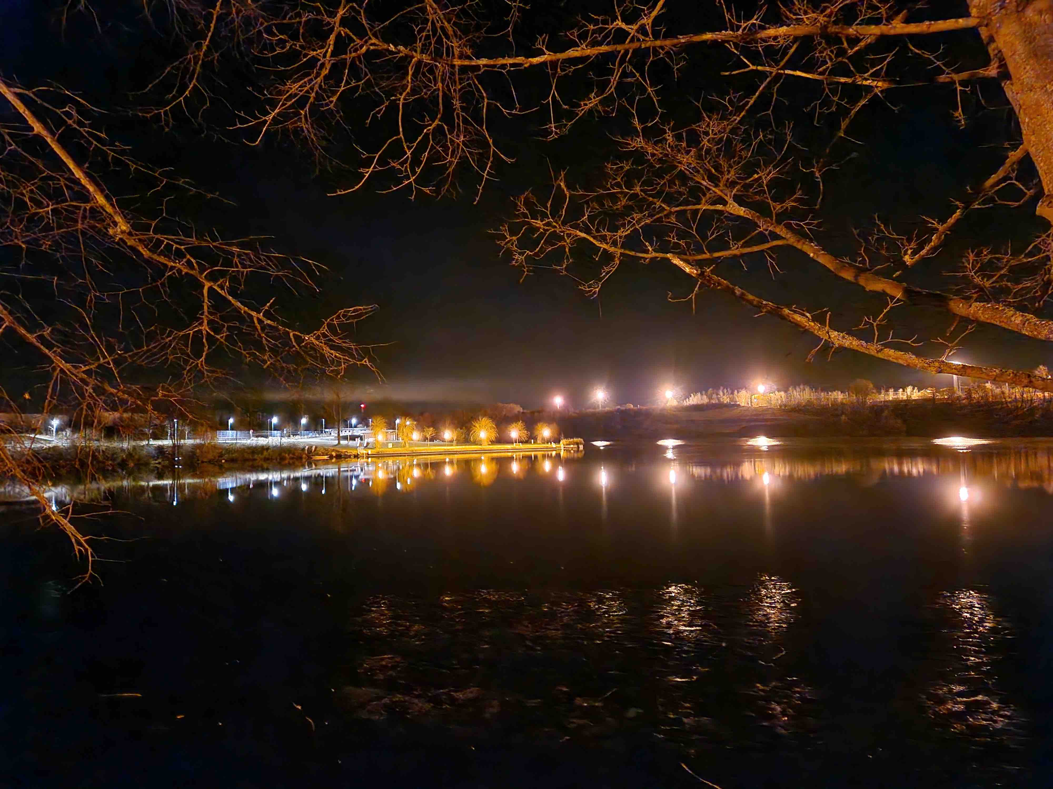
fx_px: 700
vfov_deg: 58.9
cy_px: 394
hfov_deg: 73.9
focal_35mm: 23
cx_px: 526
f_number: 1.8
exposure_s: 1/10
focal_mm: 5.4
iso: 3200
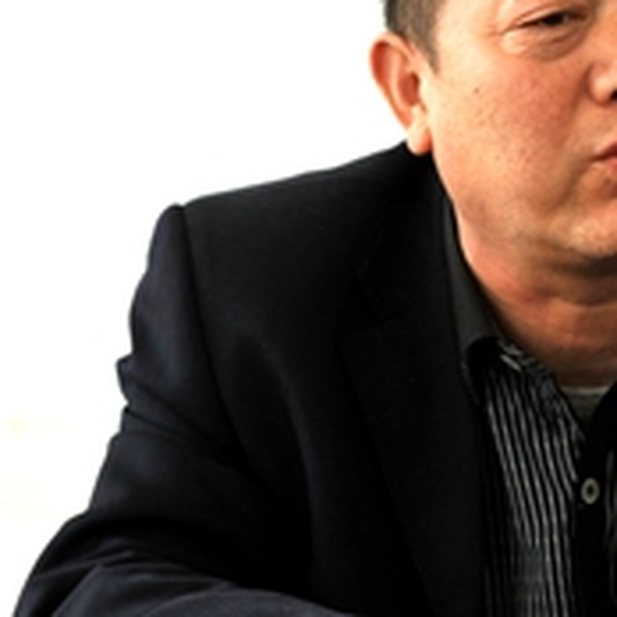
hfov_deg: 9.5
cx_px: 727
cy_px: 271
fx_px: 3650
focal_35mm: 181
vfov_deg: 9.7
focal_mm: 70
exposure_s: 1/100
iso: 800
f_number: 4
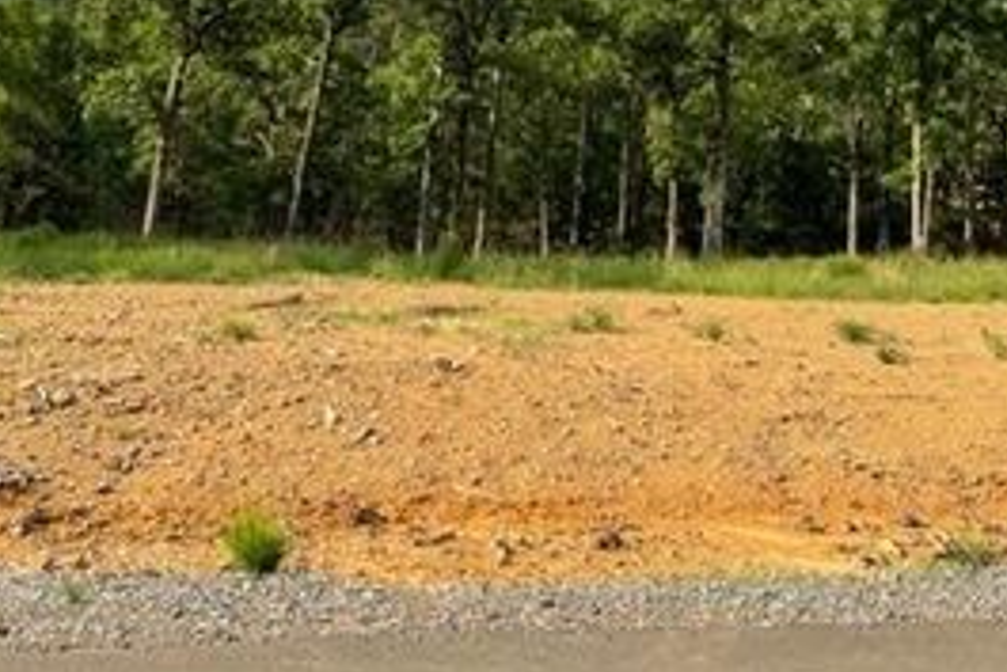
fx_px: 1427
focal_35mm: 51
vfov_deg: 25.3
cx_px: 498
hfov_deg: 38.9
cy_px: 6
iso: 32
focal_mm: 4.2
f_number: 1.6
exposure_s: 1/3205
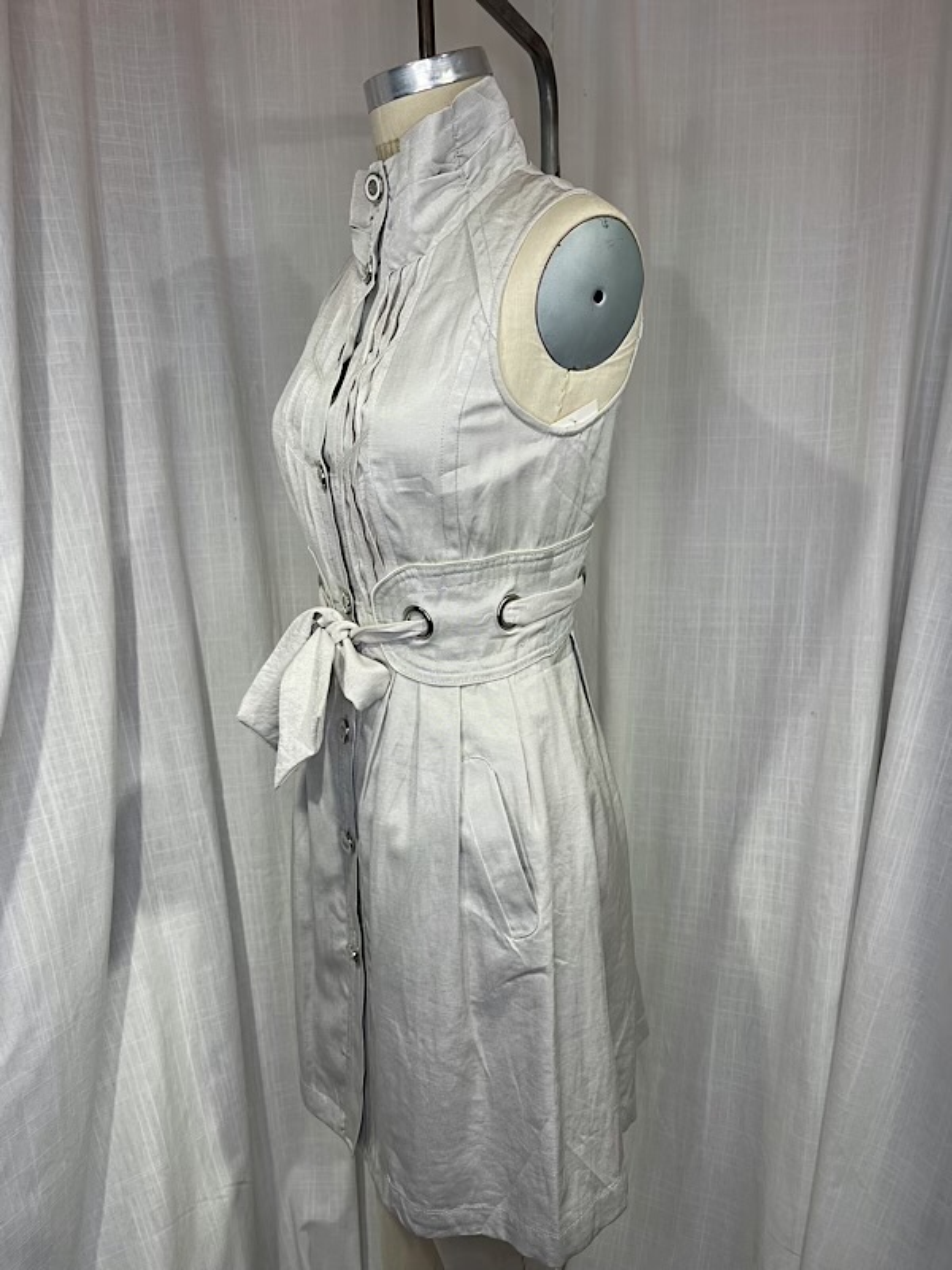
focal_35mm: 25
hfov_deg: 54.9
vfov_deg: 69.4
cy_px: 635
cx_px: 476
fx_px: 917
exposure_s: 1/342
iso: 32
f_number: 1.6
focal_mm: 5.1
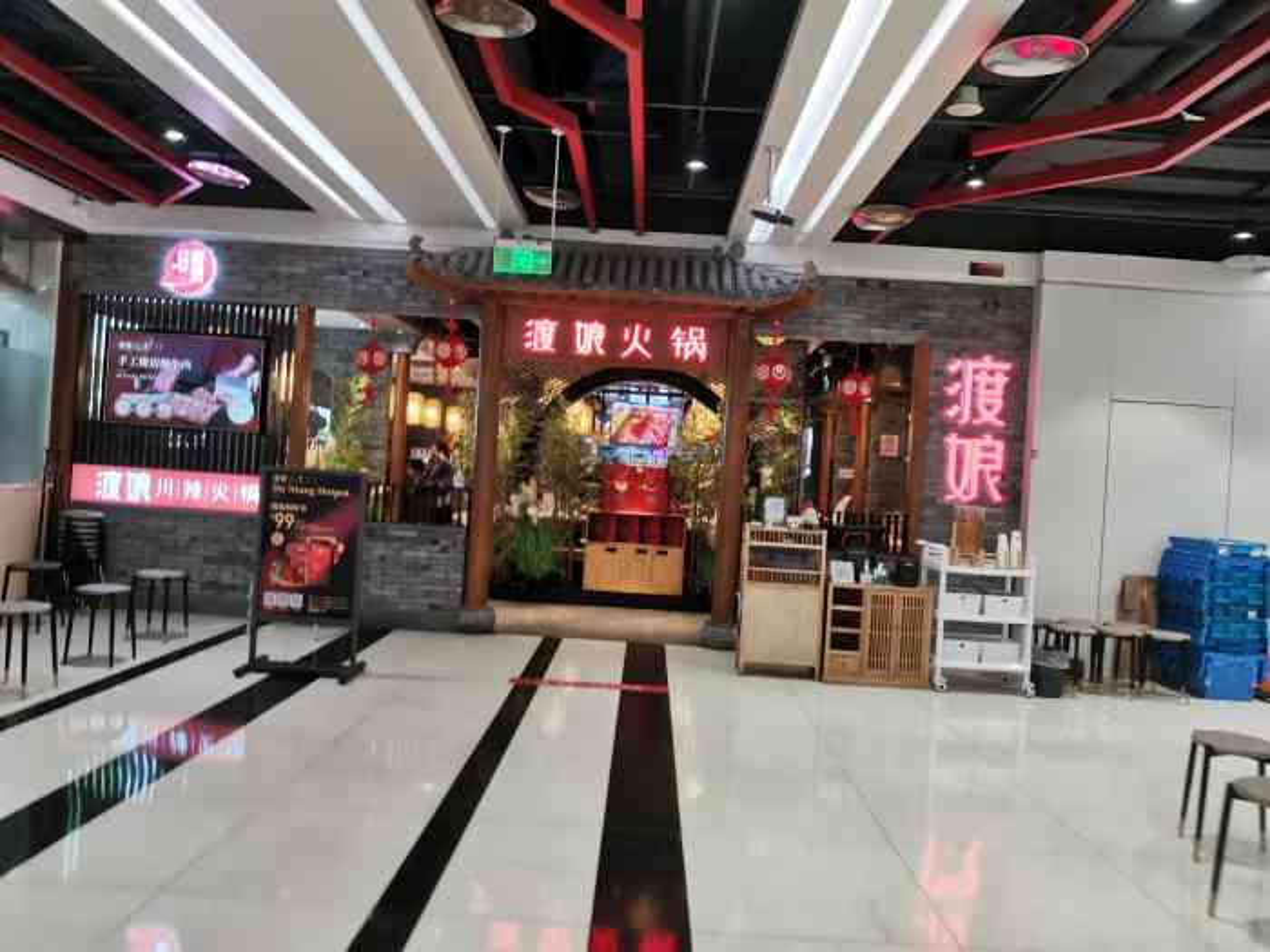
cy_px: 476
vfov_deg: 53.1
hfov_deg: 67.3
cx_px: 635
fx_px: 954
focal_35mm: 26
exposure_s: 1/100
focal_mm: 4.66
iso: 200
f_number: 1.4
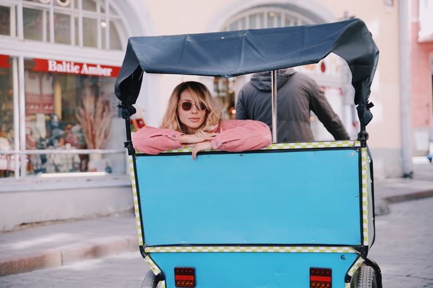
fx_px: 842
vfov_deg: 19.4
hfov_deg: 28.9
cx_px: 216
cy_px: 144
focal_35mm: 70
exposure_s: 1/800
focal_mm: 70
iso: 320
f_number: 3.2
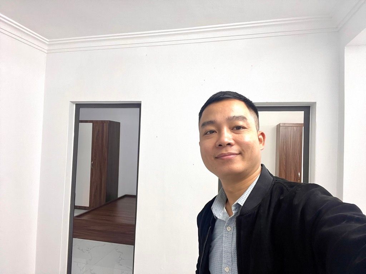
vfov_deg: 58.9
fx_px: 243
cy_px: 137
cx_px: 183
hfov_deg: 73.9
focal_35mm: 23
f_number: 2.2
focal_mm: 2.71
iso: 50
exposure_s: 1/50
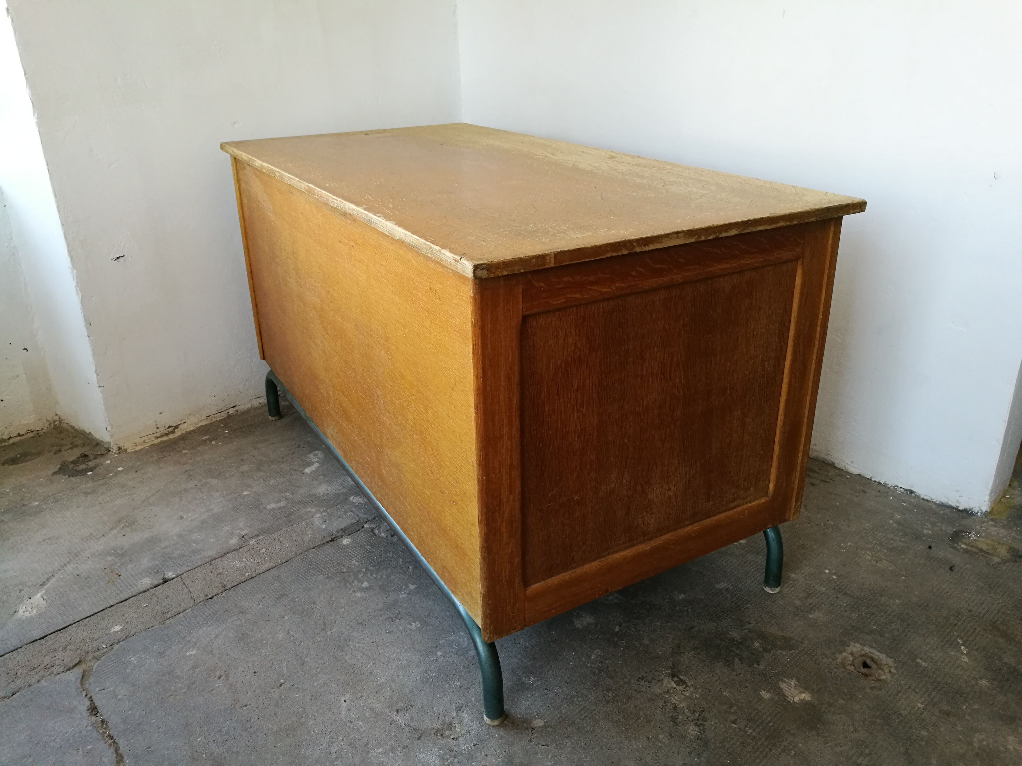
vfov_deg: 51.4
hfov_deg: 65.3
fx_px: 797
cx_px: 511
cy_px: 383
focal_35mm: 27
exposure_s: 1/50
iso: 125
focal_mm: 4.5
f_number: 2.2
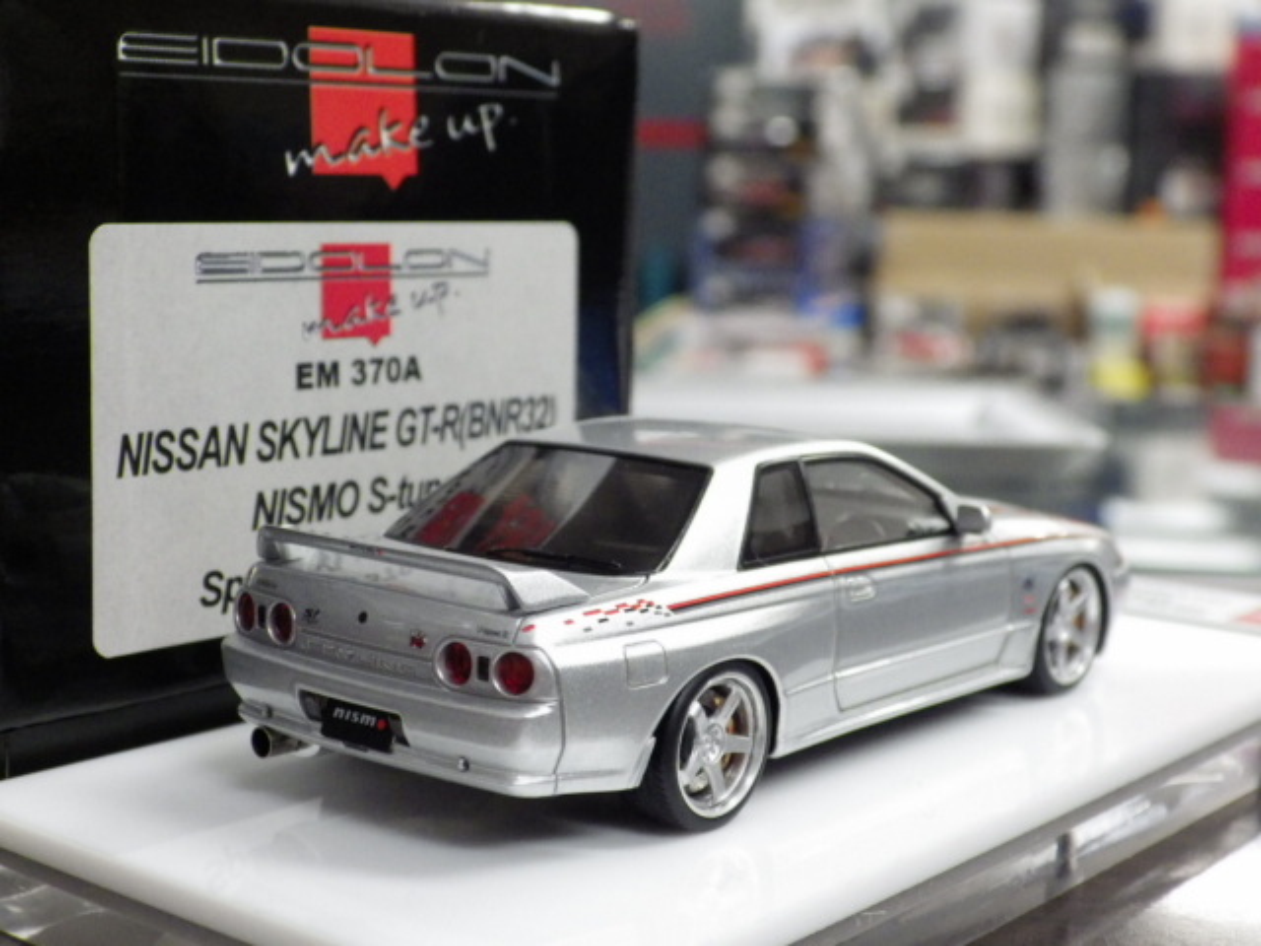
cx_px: 630
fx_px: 2149
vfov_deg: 24.8
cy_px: 473
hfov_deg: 32.7
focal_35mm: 59
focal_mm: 10.7
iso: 800
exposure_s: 1/50
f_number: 4
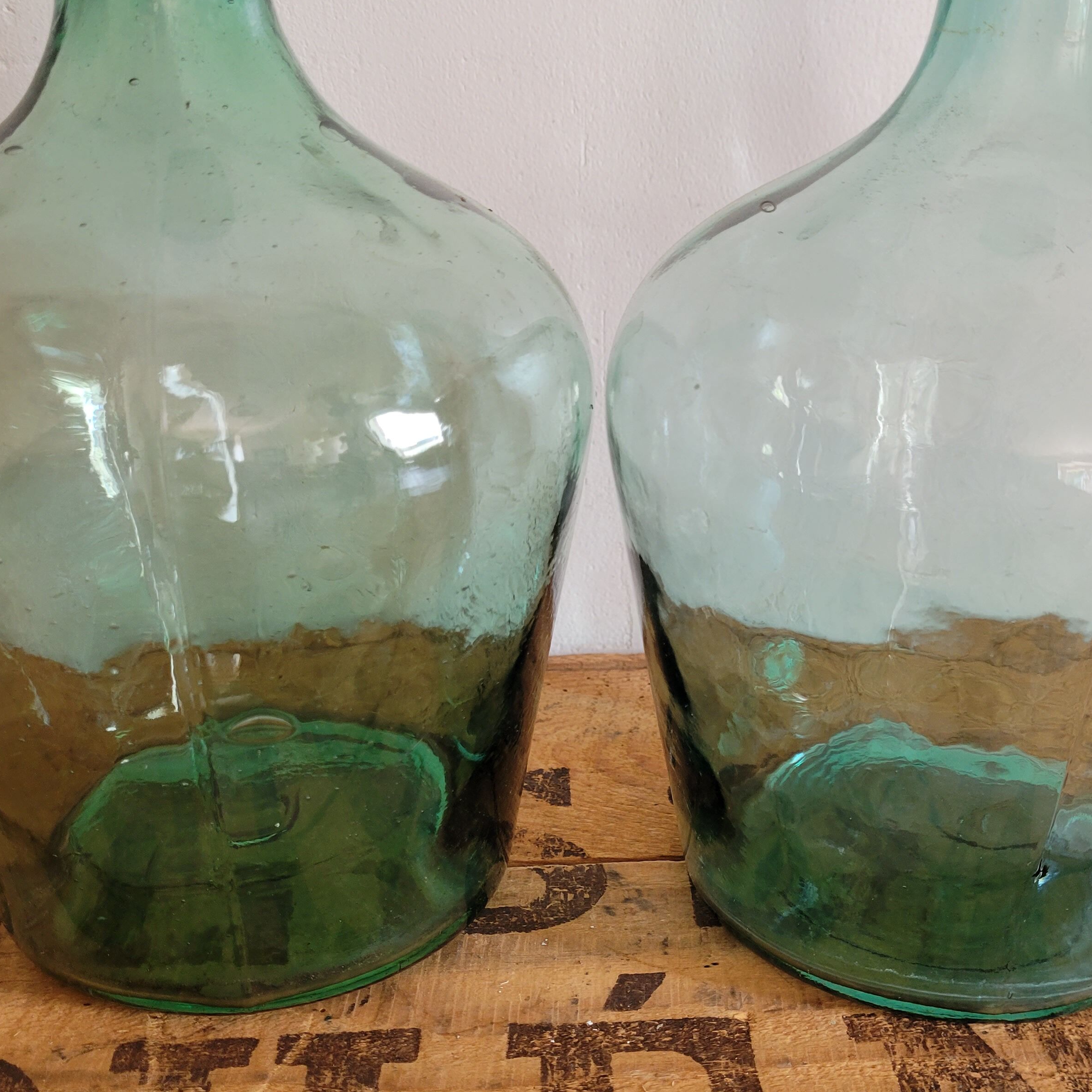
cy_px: 695
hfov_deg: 42.7
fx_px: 1392
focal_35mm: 39
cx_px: 626
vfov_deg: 42.5
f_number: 1.8
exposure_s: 1/50
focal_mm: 5.4
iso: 250
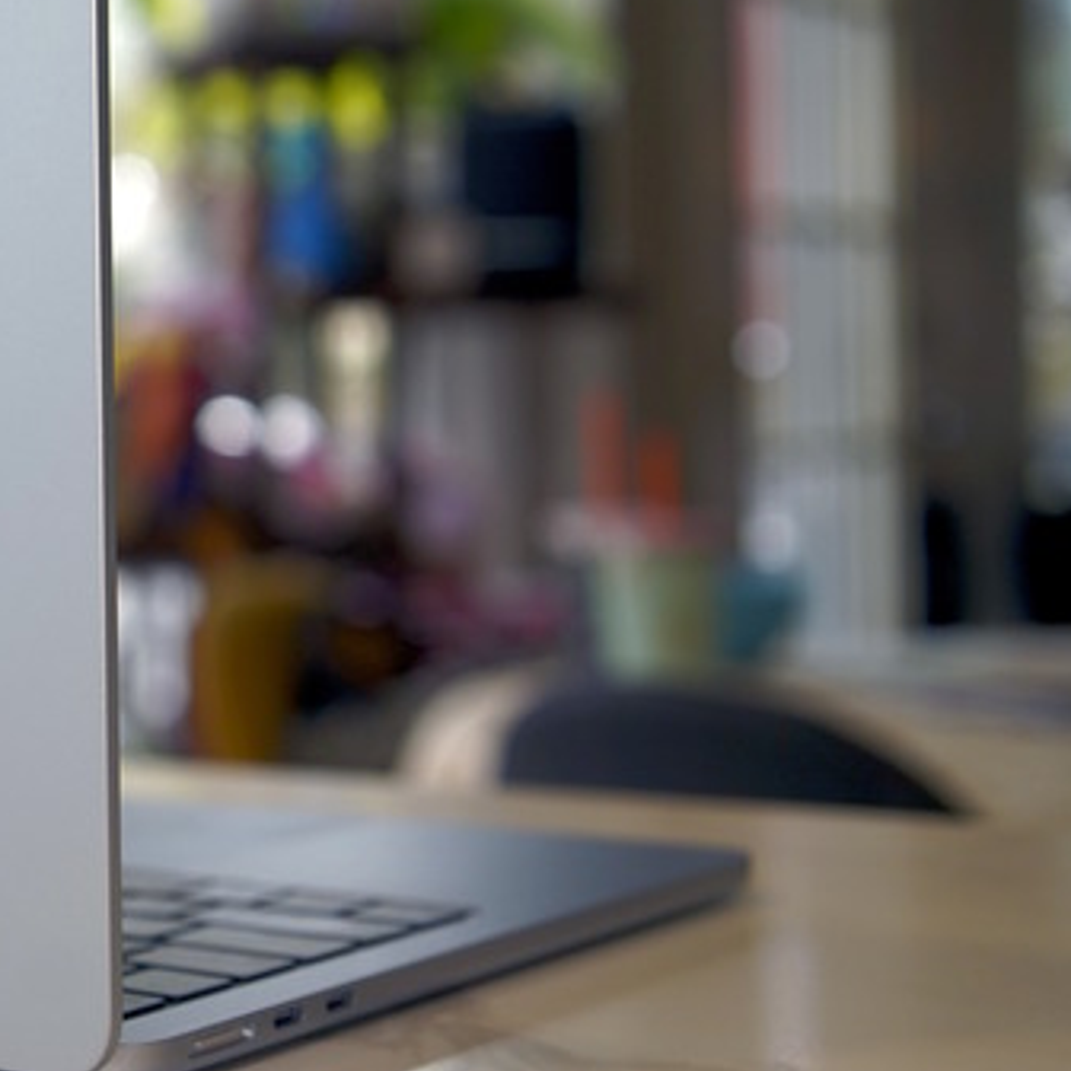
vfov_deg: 24.9
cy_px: 419
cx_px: -150
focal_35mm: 69
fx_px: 2415
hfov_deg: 23.3
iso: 400
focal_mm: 35
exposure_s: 1/160
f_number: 4
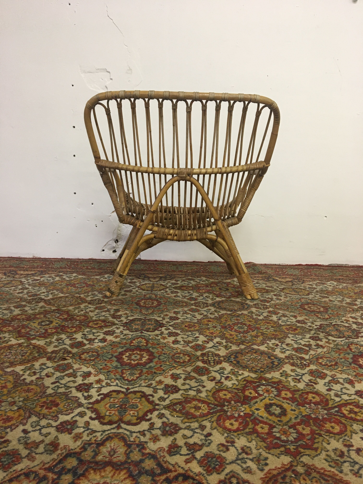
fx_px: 405
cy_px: 242
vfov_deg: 61.7
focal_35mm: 29
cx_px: 182
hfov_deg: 48.2
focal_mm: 4.15
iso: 160
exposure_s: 1/33
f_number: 2.2
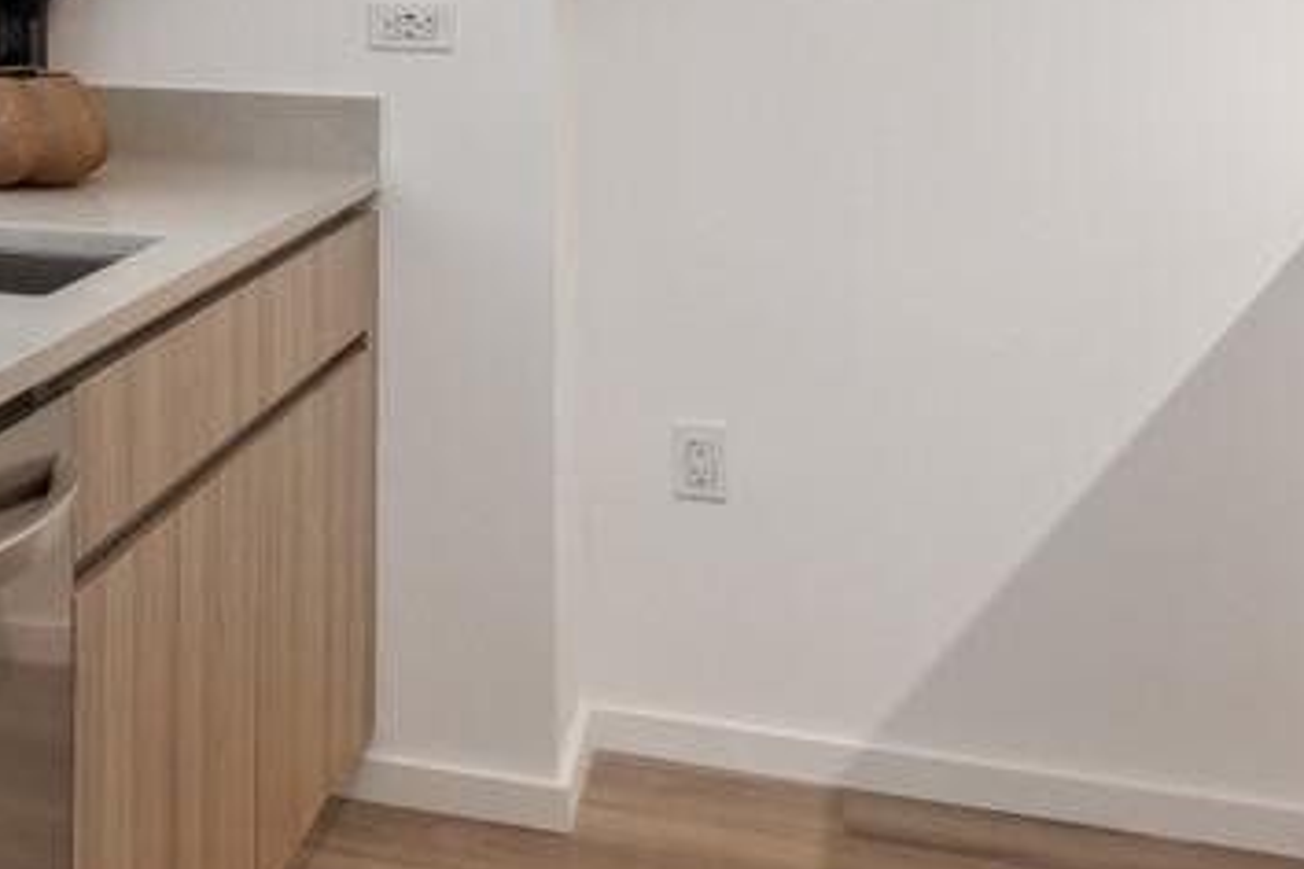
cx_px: -667
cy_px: -129
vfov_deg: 18.1
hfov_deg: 22.7
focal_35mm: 72
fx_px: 2608
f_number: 8
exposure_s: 1/40
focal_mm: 17
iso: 160
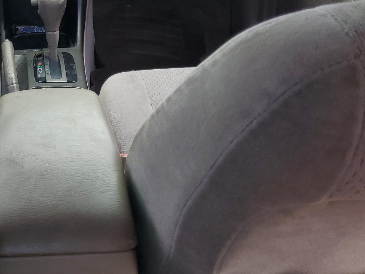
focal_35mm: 49
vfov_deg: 28.6
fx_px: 517
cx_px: 24
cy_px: 28
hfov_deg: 36.1
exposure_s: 1/250
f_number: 1.5
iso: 50
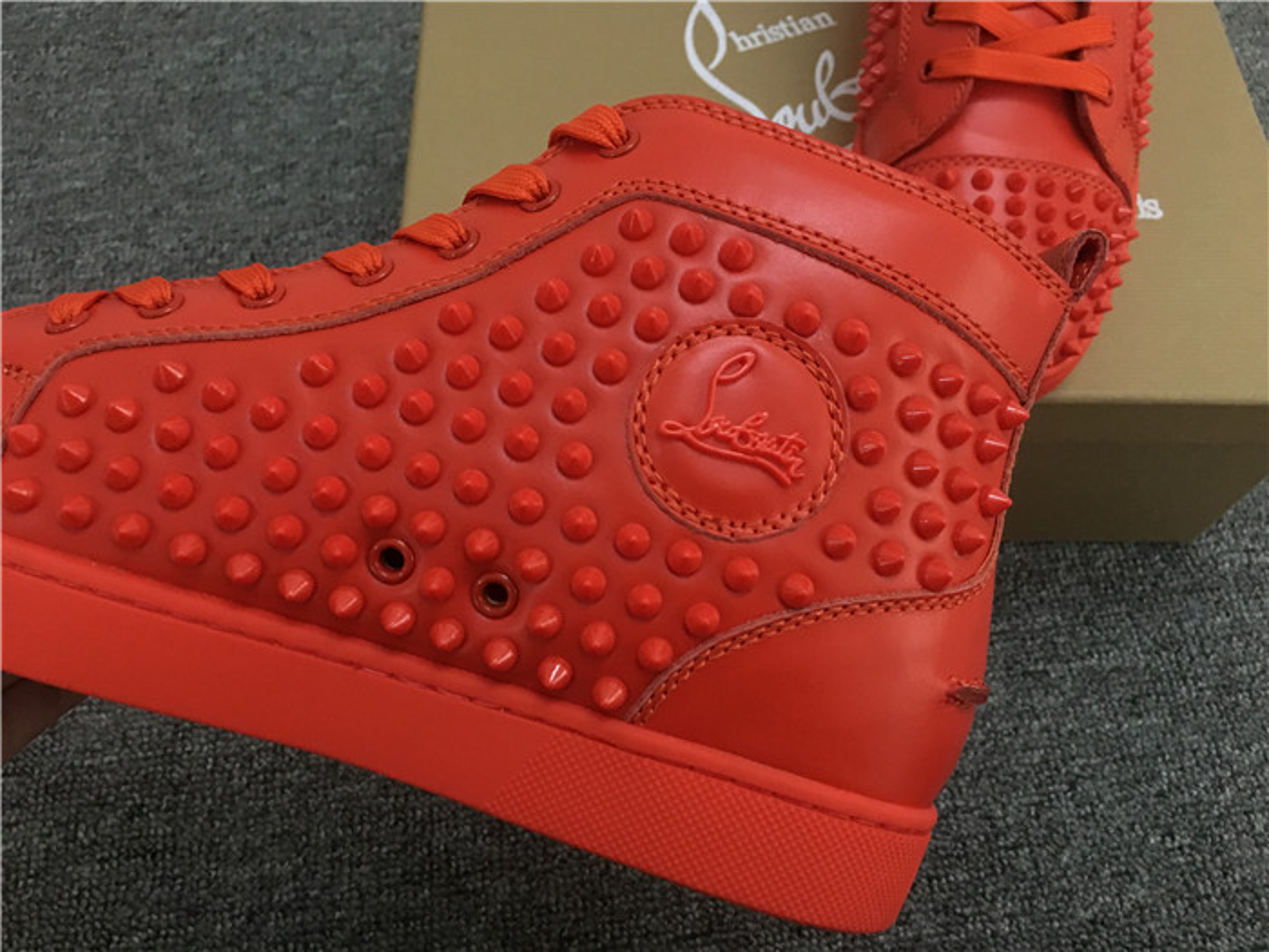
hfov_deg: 61.7
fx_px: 1063
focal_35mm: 29
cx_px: 634
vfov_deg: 48.2
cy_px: 476
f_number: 2.2
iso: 200
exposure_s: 1/25
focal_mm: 4.15
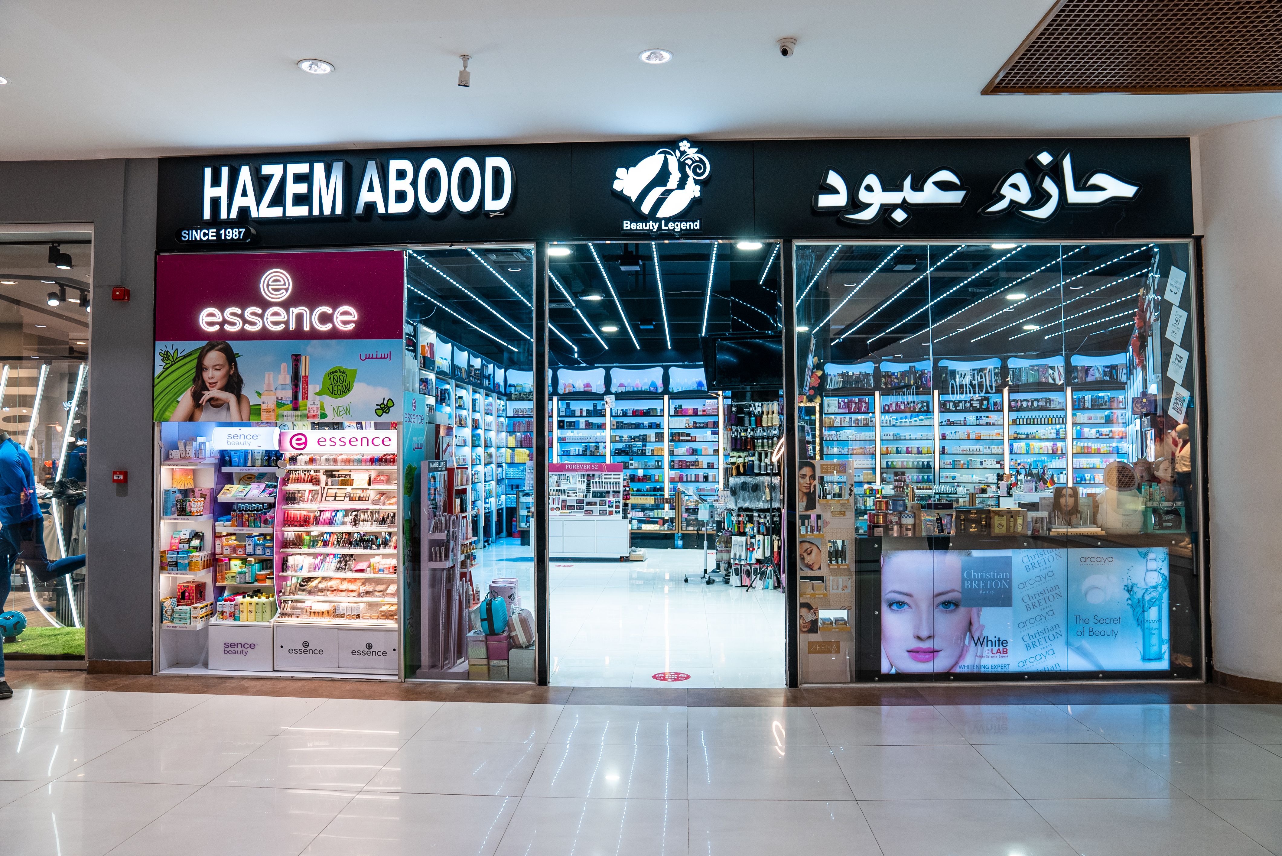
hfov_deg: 73.7
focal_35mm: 24
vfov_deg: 53.2
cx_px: 641
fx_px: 855
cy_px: 428
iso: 640
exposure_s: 1/125
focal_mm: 24
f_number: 3.5
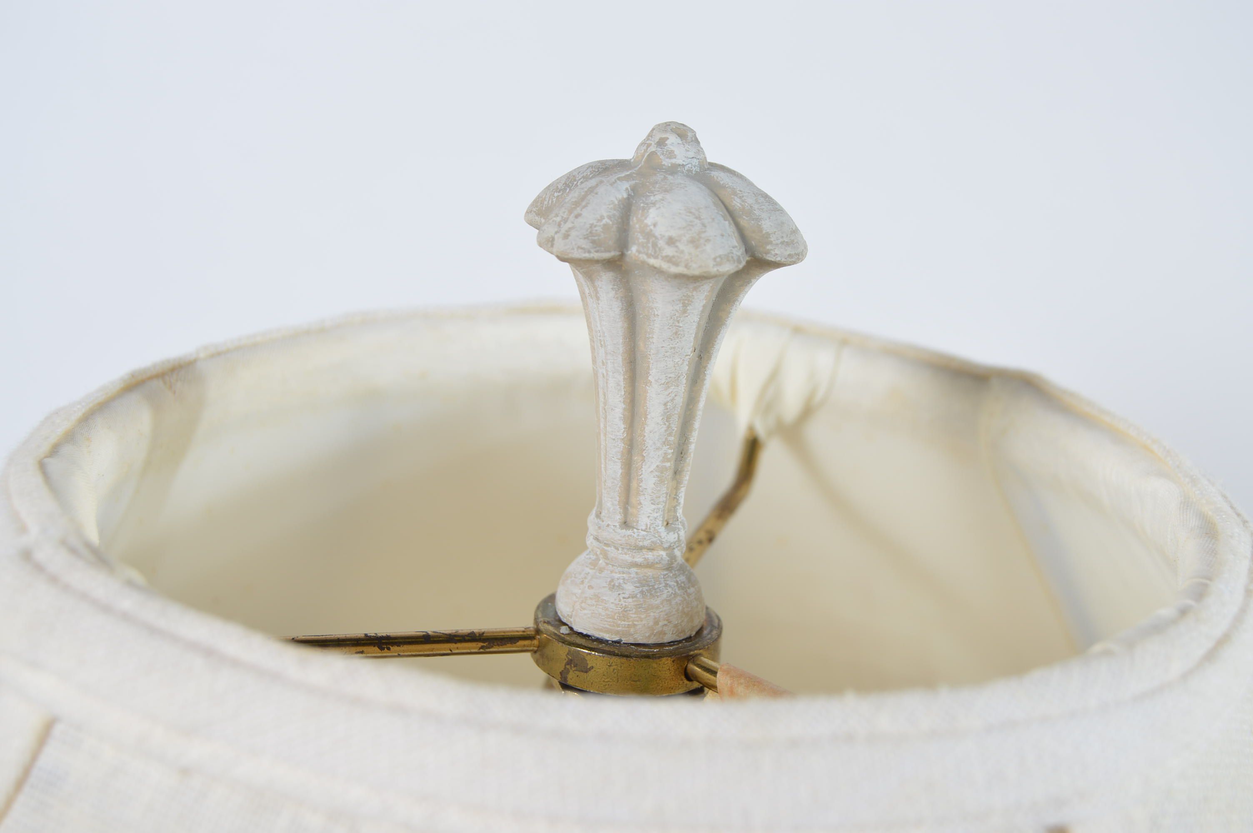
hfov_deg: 31.9
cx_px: 626
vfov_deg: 21.5
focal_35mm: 63
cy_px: 416
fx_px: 2191
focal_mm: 42
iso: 100
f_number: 7.1
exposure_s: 1/80
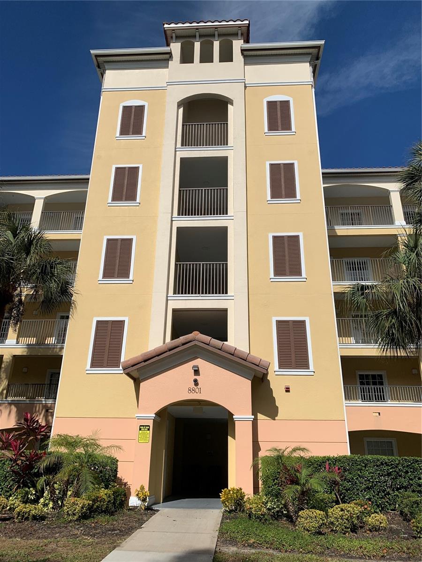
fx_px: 423
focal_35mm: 26
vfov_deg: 67.3
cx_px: 211
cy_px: 281
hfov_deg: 53.1
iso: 25
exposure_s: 1/6452
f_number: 1.8
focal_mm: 4.25
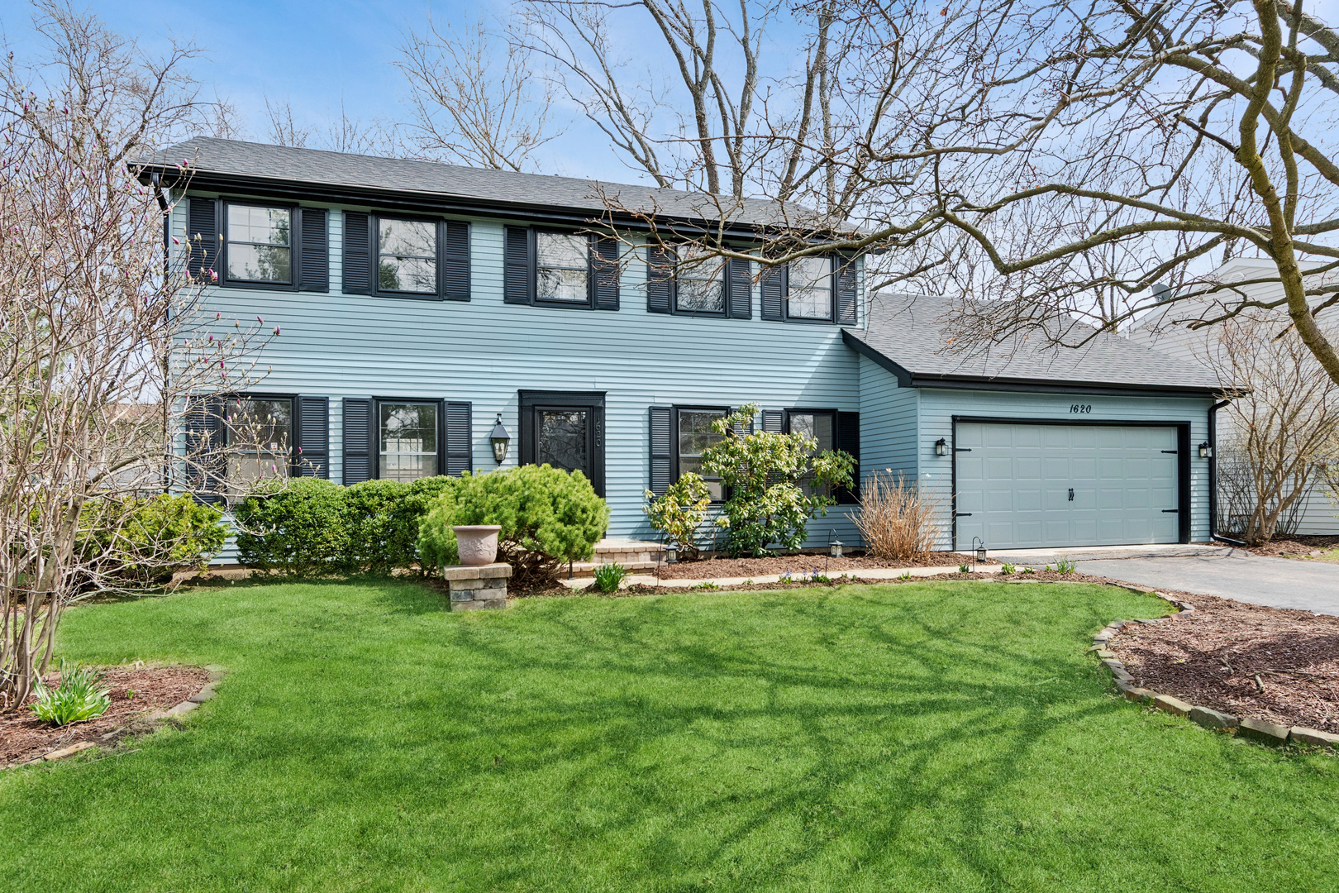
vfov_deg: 59.5
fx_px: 781
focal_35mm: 21
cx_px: 670
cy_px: 446
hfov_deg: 81.2
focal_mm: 14
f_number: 8
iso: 400
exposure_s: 1/250
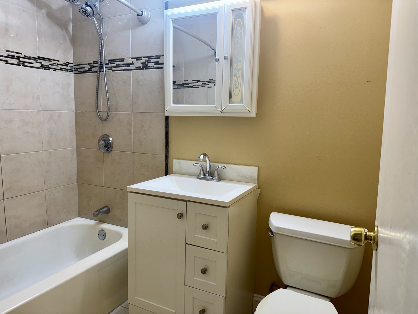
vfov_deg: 56.8
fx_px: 290
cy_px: 157
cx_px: 209
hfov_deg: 71.6
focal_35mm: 24
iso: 100
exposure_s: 1/120
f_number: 1.78
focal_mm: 6.76
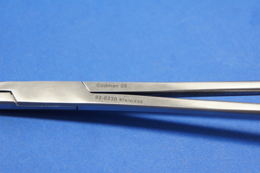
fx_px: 595
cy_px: 86
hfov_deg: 24.6
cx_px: 130
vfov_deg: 16.5
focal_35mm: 82
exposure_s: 1/100
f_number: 5.6
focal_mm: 55
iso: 1000
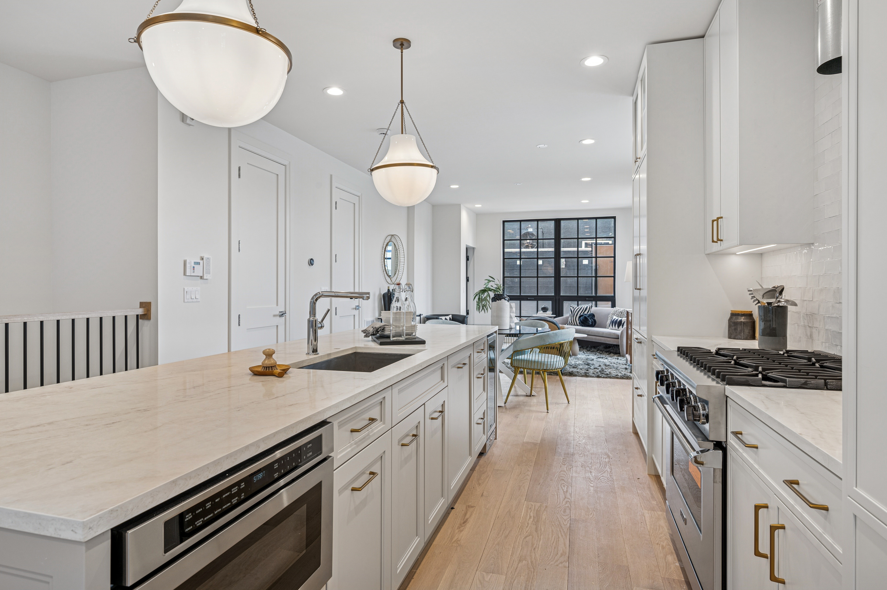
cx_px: 444
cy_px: 295
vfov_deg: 63.1
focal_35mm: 20
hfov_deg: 85.5
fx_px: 480
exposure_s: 1/10
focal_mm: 19.5
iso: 200
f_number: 9.5
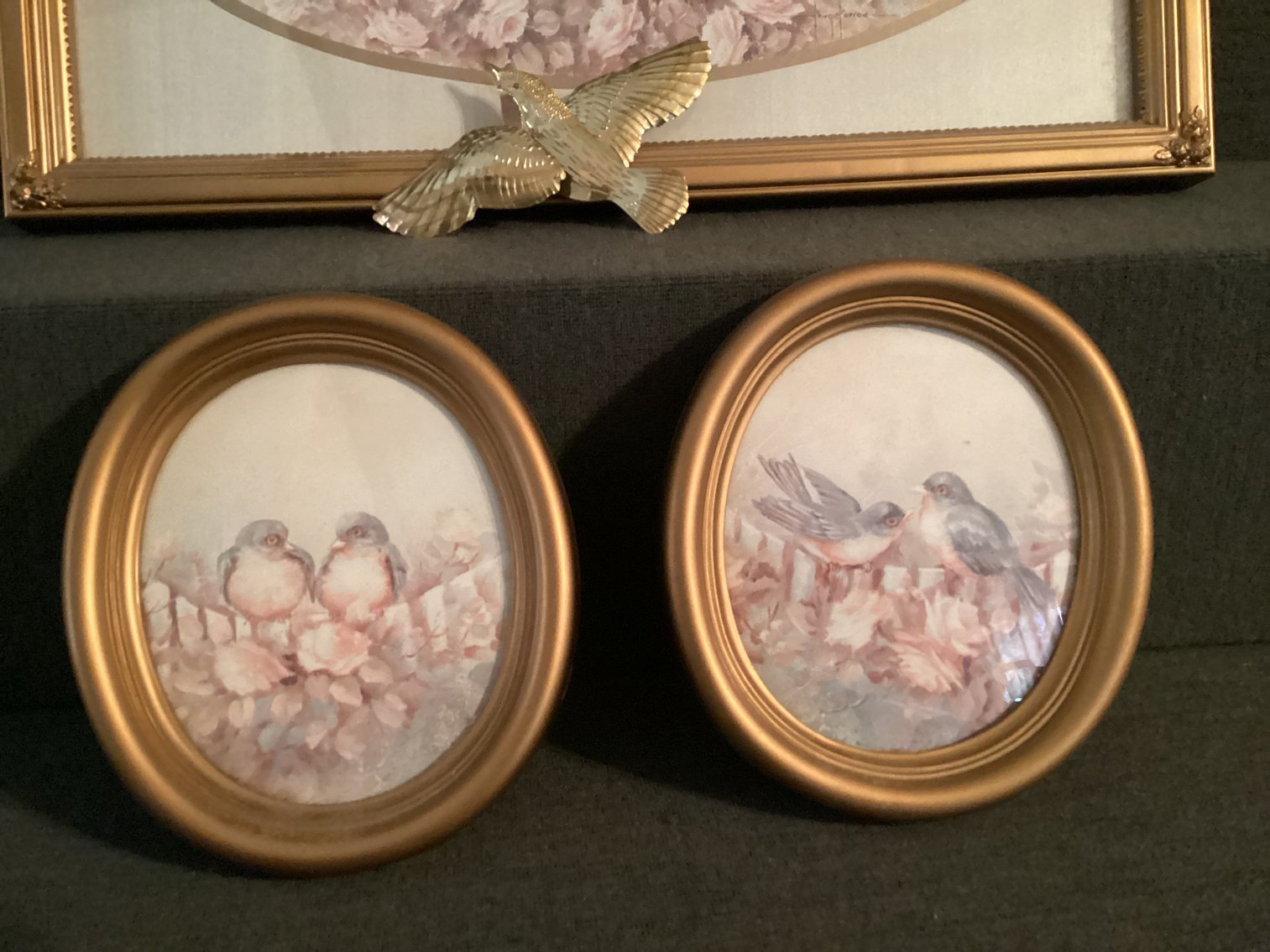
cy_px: 476
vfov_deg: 45.4
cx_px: 635
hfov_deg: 58.3
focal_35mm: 31
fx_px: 1137
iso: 800
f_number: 2.4
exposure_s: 1/20
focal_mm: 3.3
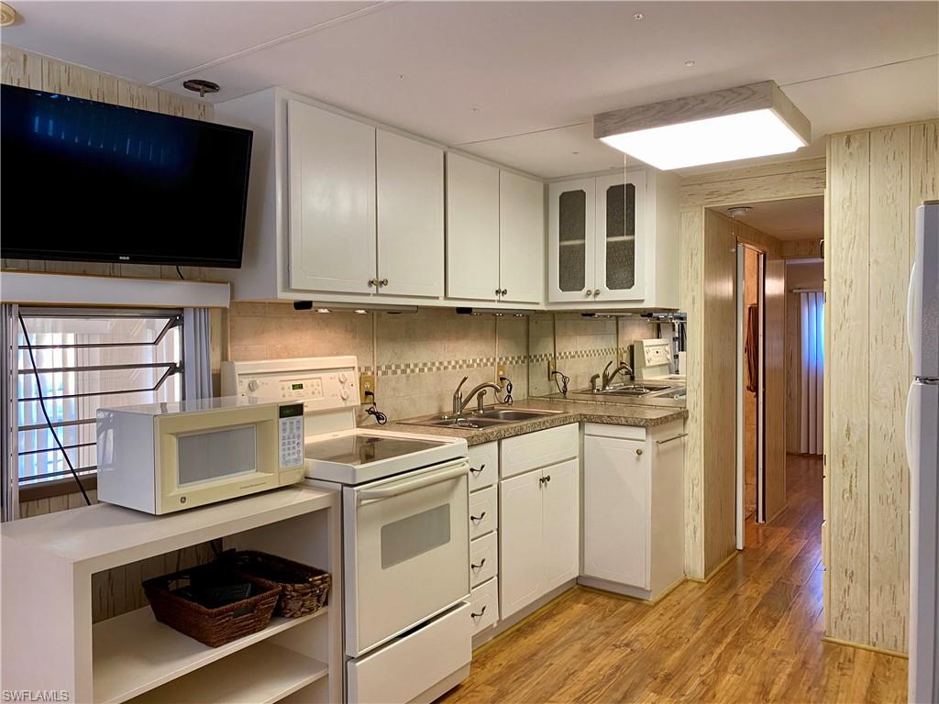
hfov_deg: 67.3
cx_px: 470
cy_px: 352
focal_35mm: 26
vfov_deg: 53.1
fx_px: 705
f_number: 1.8
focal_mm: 4.25
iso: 250
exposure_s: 1/60
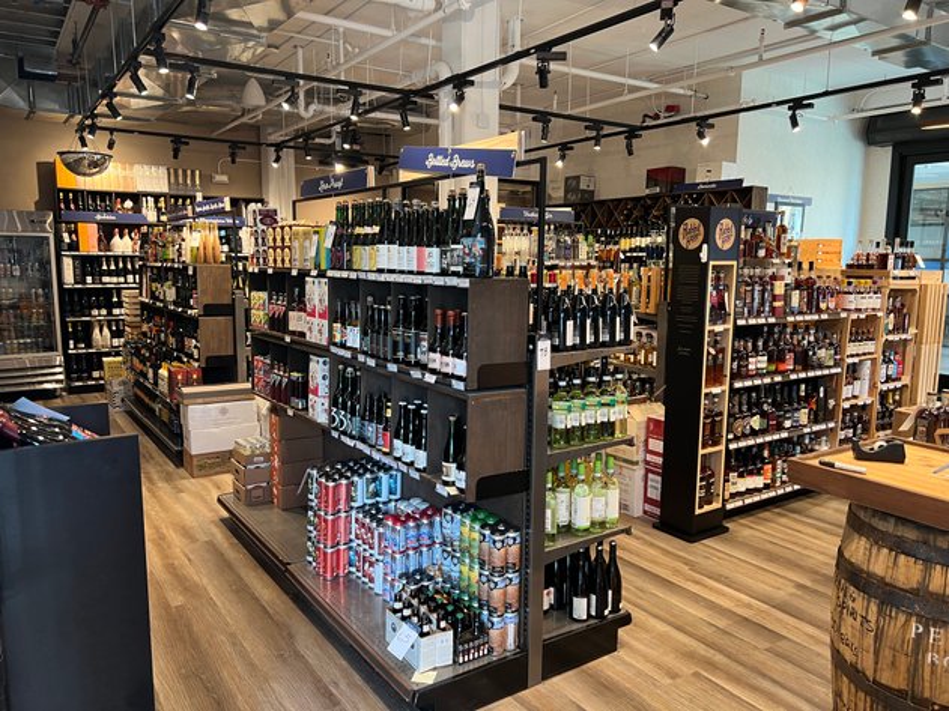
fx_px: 713
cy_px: 356
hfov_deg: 67.3
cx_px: 474
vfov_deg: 53.0
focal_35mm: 26
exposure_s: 1/60
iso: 125
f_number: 1.5
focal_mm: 5.7
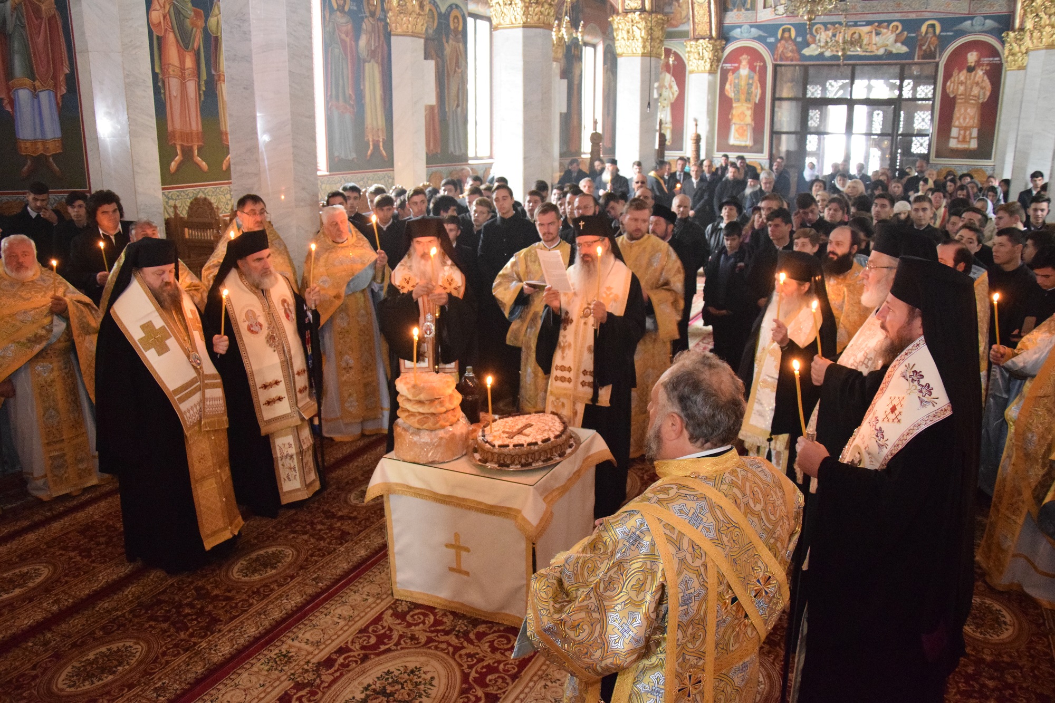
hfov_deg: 67.4
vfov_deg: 47.9
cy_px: 352
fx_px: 791
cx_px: 528
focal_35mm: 27
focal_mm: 18
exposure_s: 1/50
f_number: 3.5
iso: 8000
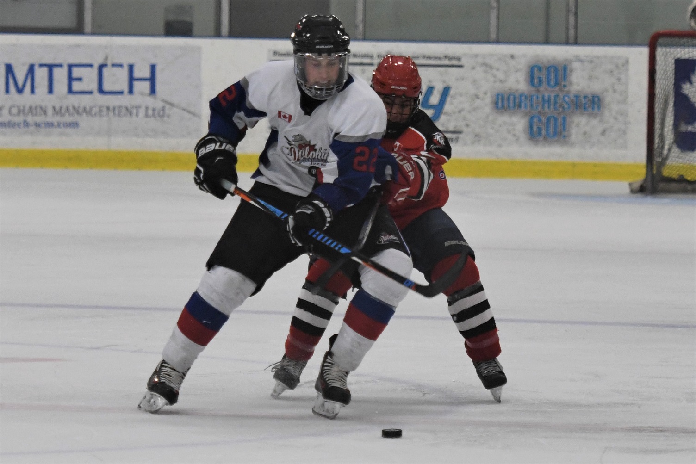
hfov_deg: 11.2
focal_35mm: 183
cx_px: 348
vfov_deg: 7.5
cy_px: 232
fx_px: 3538
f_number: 2.8
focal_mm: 122
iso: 2200
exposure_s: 1/1000
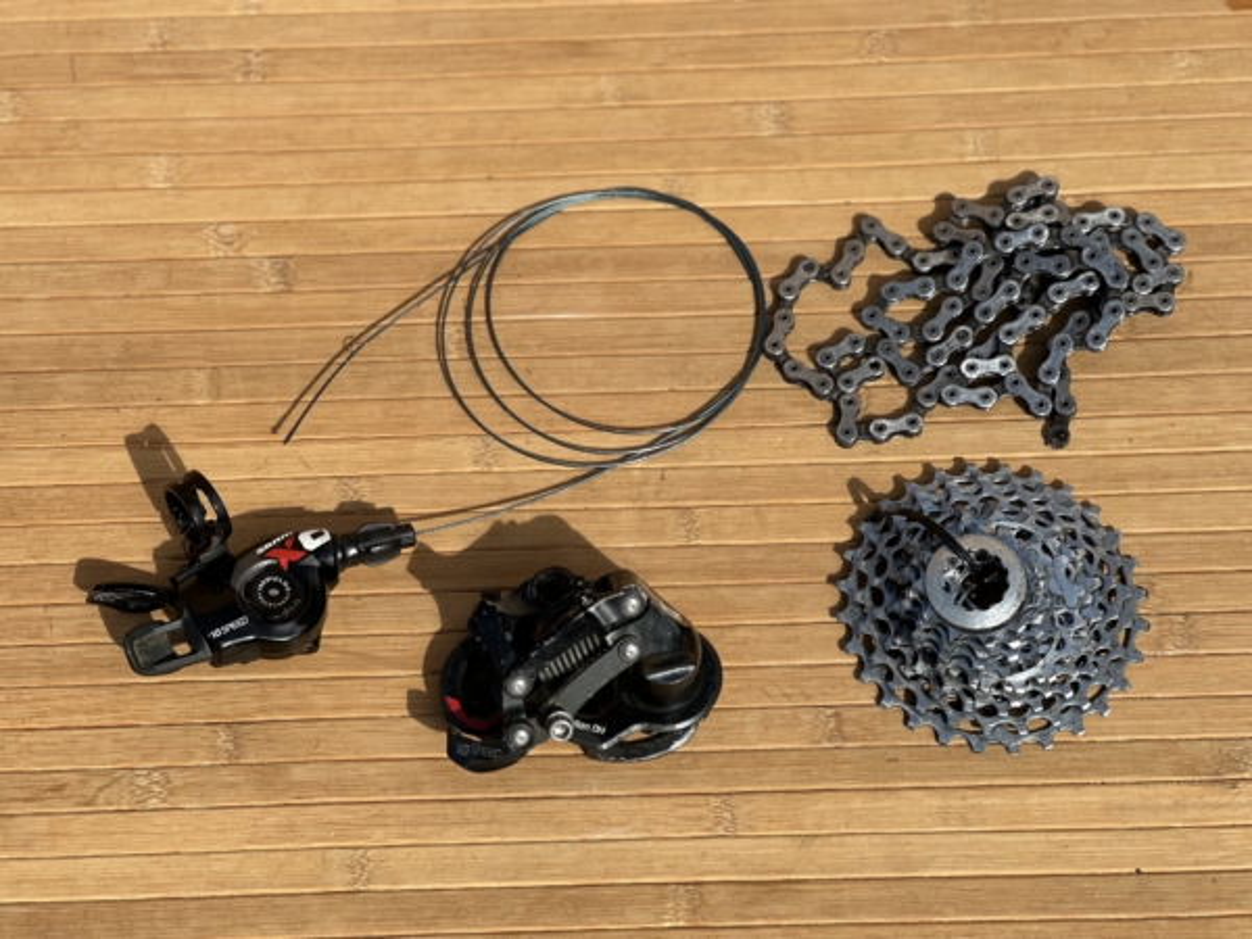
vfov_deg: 19.1
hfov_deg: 25.3
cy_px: 470
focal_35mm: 77
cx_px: 626
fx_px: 2785
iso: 32
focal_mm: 9
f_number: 2.8
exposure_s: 1/649
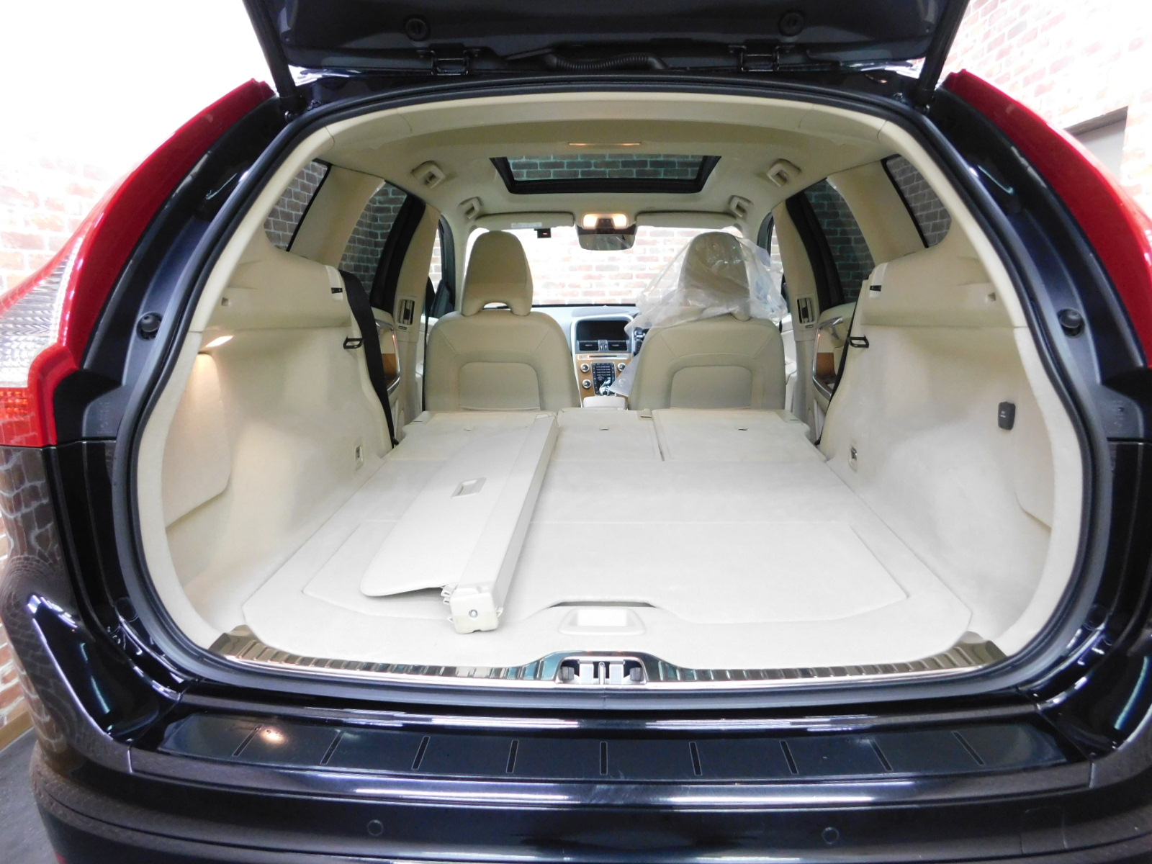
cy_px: 432
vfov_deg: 56.8
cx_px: 576
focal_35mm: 24
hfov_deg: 71.6
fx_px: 799
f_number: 3
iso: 400
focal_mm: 4.1
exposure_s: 1/13
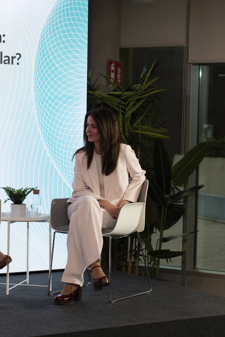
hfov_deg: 13.0
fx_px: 984
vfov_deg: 19.5
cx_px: 112
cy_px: 168
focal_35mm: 105
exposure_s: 1/160
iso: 640
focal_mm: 105
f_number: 4
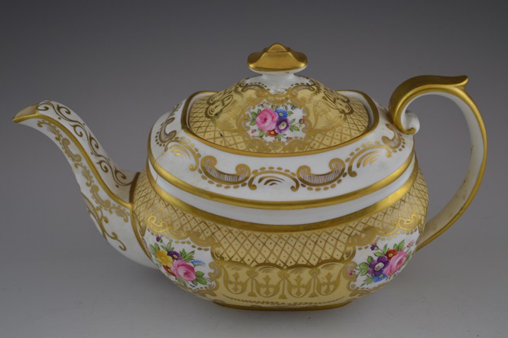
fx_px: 888
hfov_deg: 31.9
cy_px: 169
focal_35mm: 63
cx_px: 254
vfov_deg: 21.5
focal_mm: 42
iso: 400
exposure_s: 1/80
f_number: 5.3
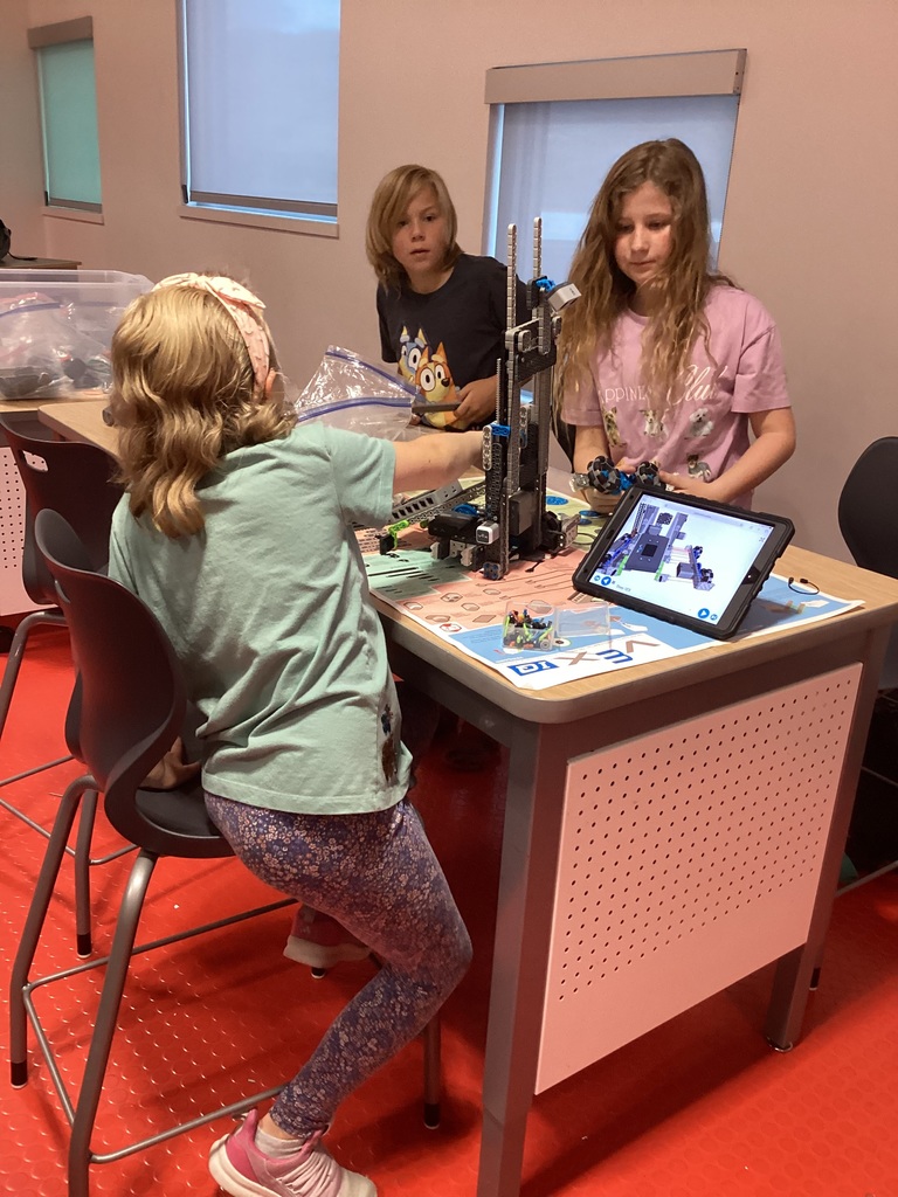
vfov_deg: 58.4
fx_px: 1072
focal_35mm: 31
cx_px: 449
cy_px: 598
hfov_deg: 45.4
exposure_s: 1/60
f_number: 2.4
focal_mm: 3.3
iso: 250
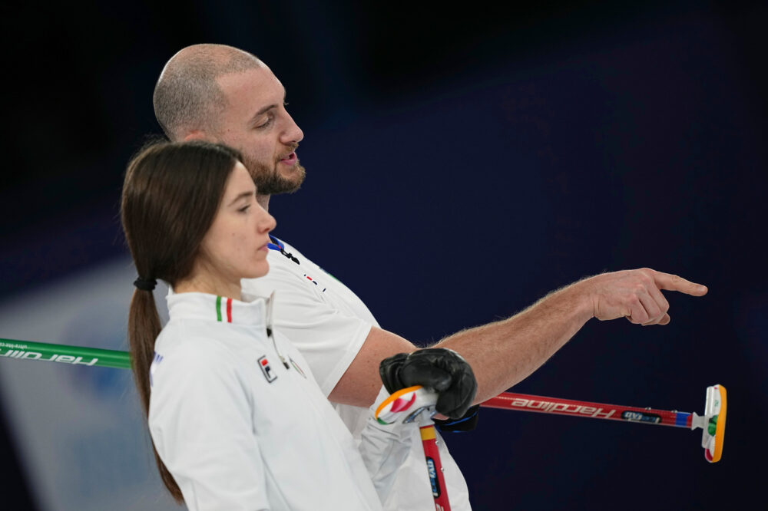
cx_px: 384
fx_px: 8530
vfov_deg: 3.4
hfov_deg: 5.2
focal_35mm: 400
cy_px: 256
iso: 640
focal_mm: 400
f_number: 2.8
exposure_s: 1/1600
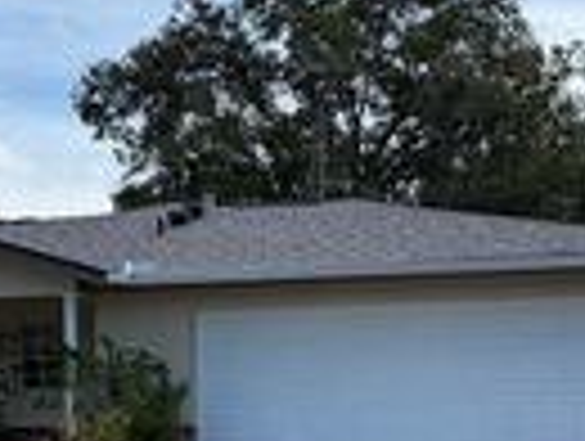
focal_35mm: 92
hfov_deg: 20.9
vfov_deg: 16.0
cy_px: 349
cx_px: 72
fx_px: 1558
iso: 80
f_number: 1.78
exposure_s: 1/4167
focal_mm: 6.76
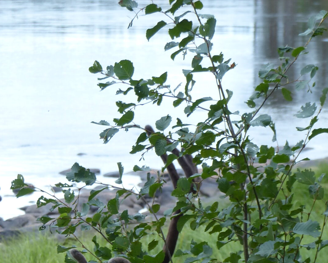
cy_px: 288
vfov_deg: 4.9
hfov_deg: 6.2
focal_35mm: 312
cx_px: 76
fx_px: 3029
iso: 125
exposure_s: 1/500
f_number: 2.8
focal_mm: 23.9
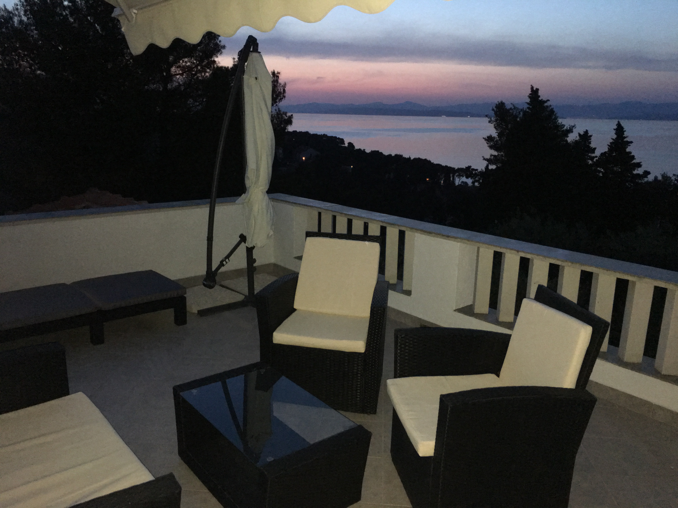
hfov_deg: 61.7
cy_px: 254
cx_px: 339
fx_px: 568
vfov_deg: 48.2
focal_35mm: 29
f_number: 2.2
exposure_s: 1/17
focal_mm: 4.15
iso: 320
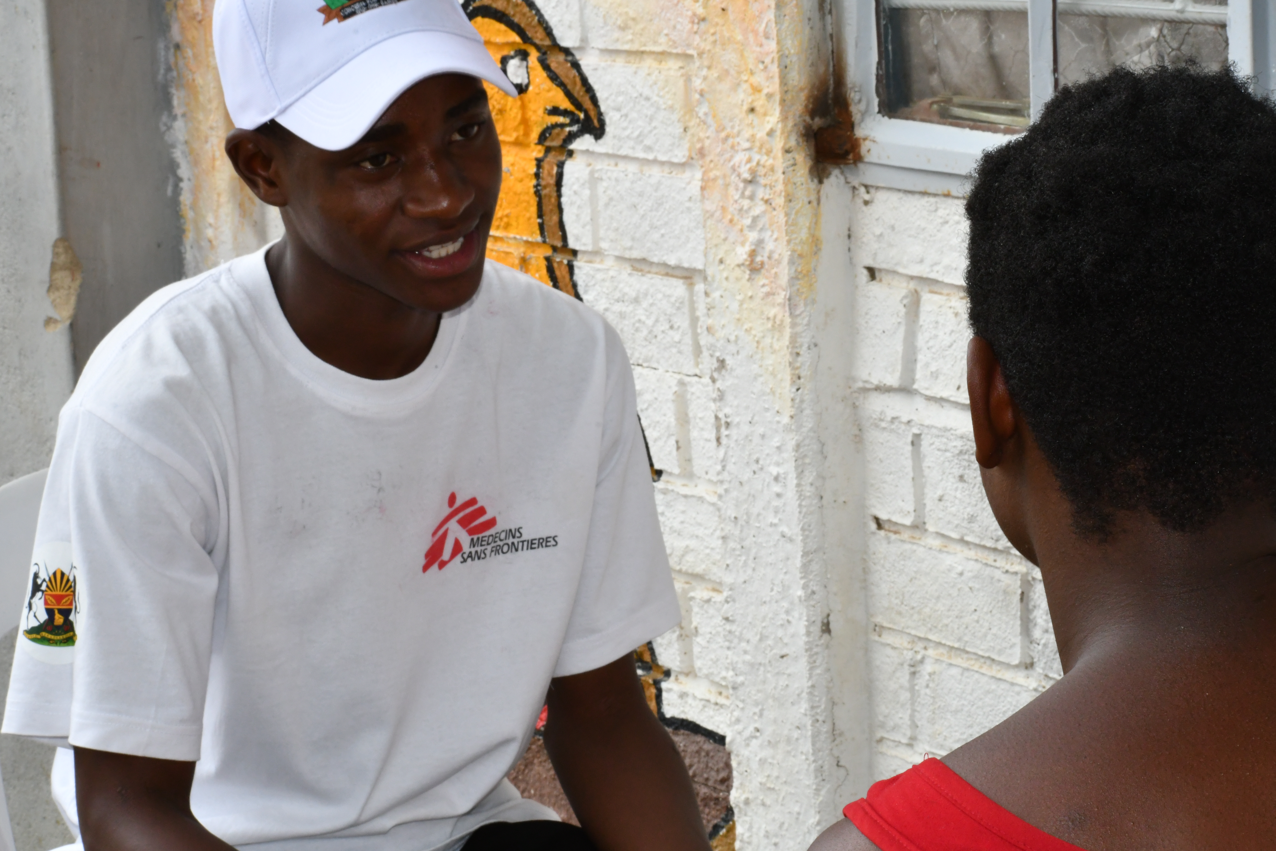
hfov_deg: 19.5
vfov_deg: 13.0
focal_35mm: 105
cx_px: 638
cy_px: 426
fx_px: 3721
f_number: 22
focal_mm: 70
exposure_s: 1/125
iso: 1400
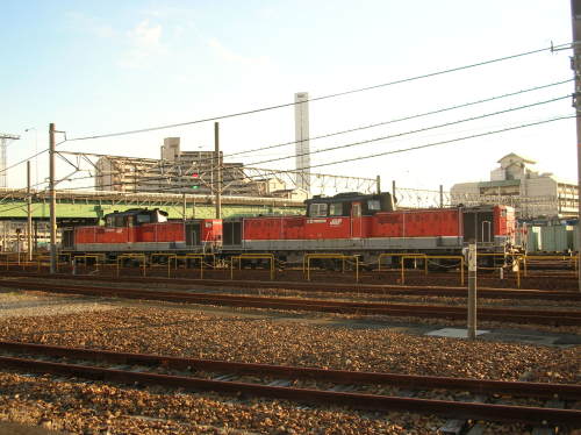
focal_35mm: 40
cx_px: 290
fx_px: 671
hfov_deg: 46.8
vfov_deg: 35.9
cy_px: 218
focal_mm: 6.6
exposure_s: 1/406
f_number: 3
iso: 71
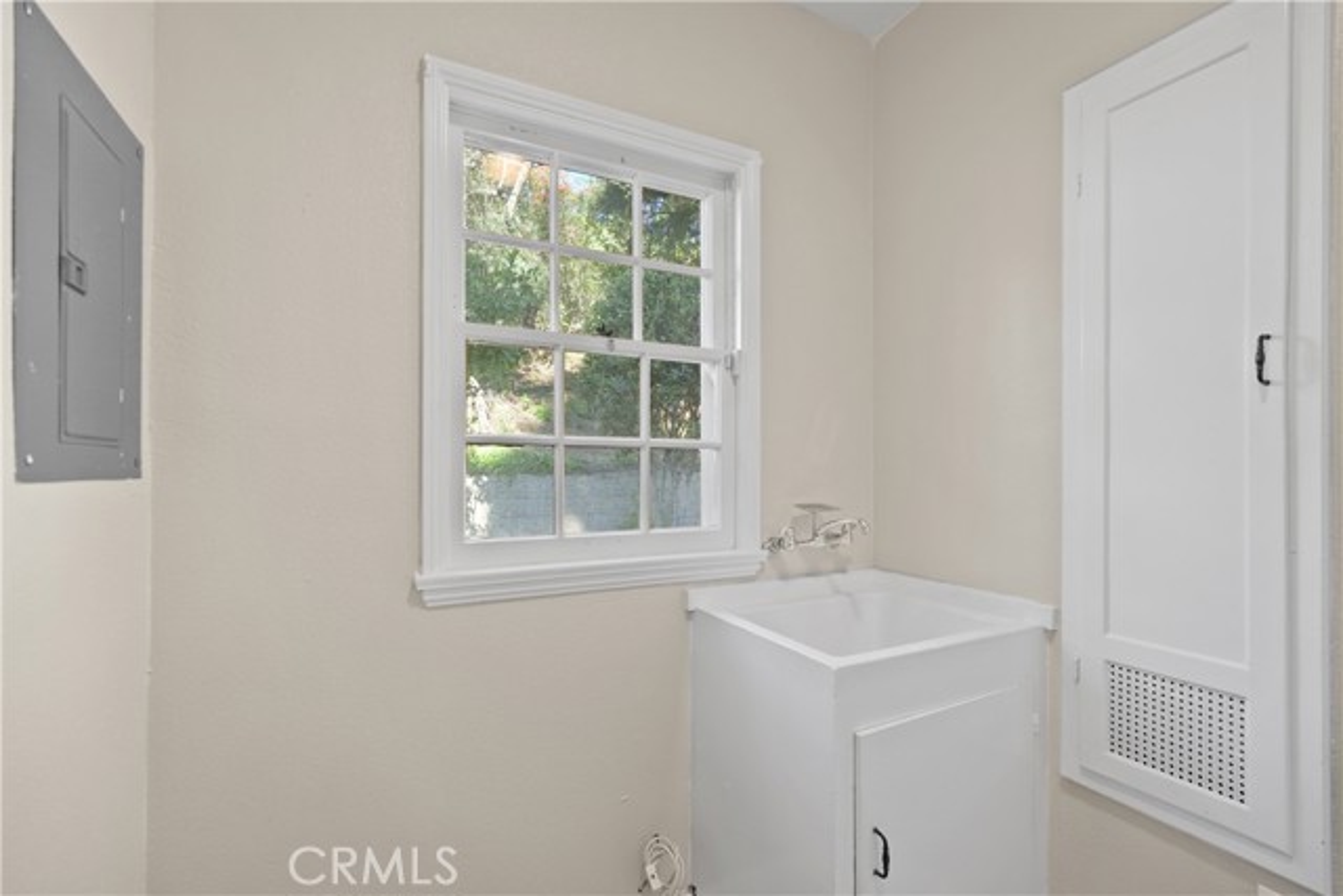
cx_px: 672
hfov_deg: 96.7
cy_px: 448
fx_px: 597
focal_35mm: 16
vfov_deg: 73.8
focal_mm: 16
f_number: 4
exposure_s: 1/15
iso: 640
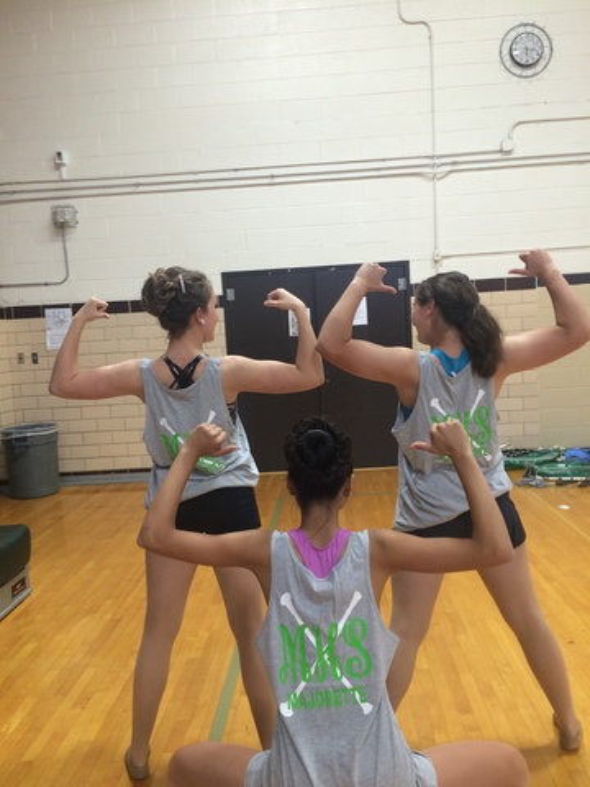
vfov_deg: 61.7
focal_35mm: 29
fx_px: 659
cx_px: 295
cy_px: 394
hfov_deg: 48.2
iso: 100
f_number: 2.2
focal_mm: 4.15
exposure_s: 1/30
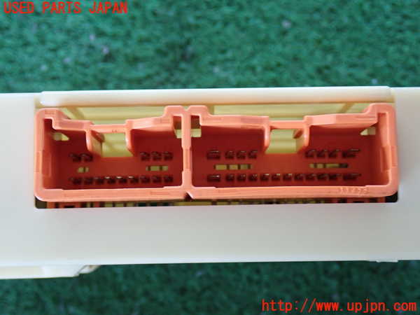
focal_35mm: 58
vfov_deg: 25.2
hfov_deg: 33.2
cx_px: 210
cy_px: 158
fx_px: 704
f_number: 3.5
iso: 800
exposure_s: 1/25
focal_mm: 10.35
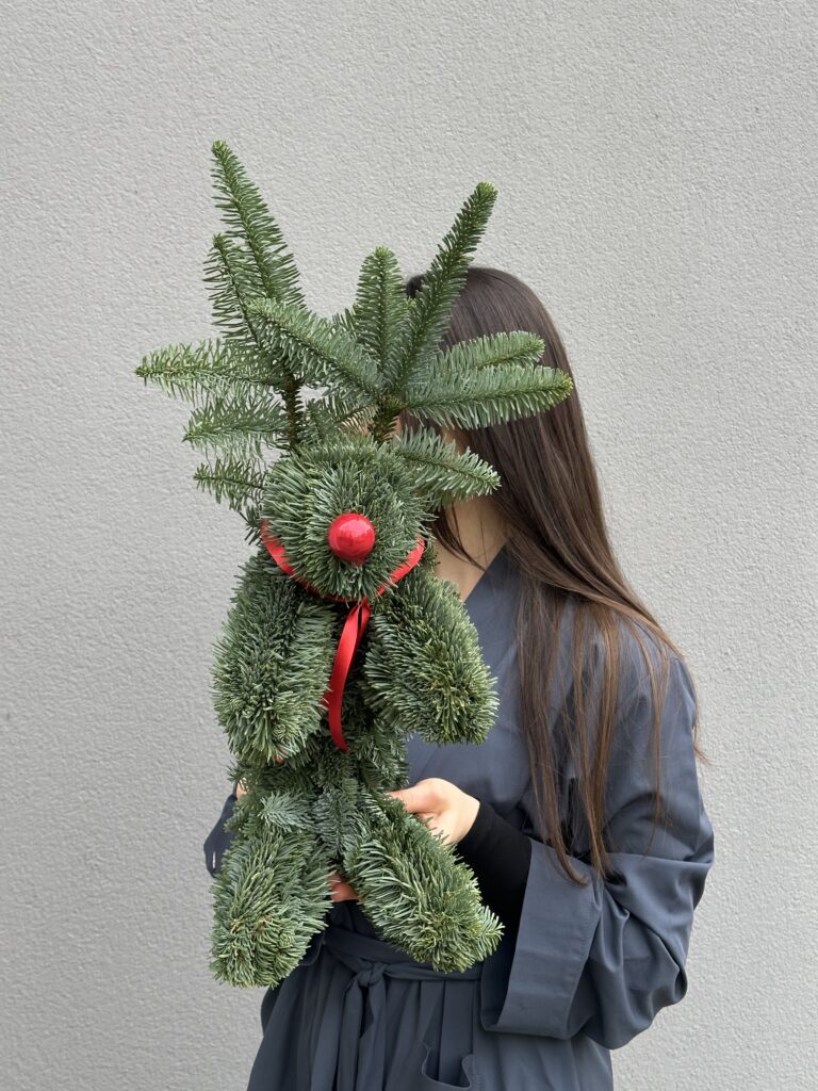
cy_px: 546
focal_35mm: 48
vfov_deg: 39.7
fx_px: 1512
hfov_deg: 30.3
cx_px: 409
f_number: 1.78
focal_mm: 6.86
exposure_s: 1/213
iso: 64
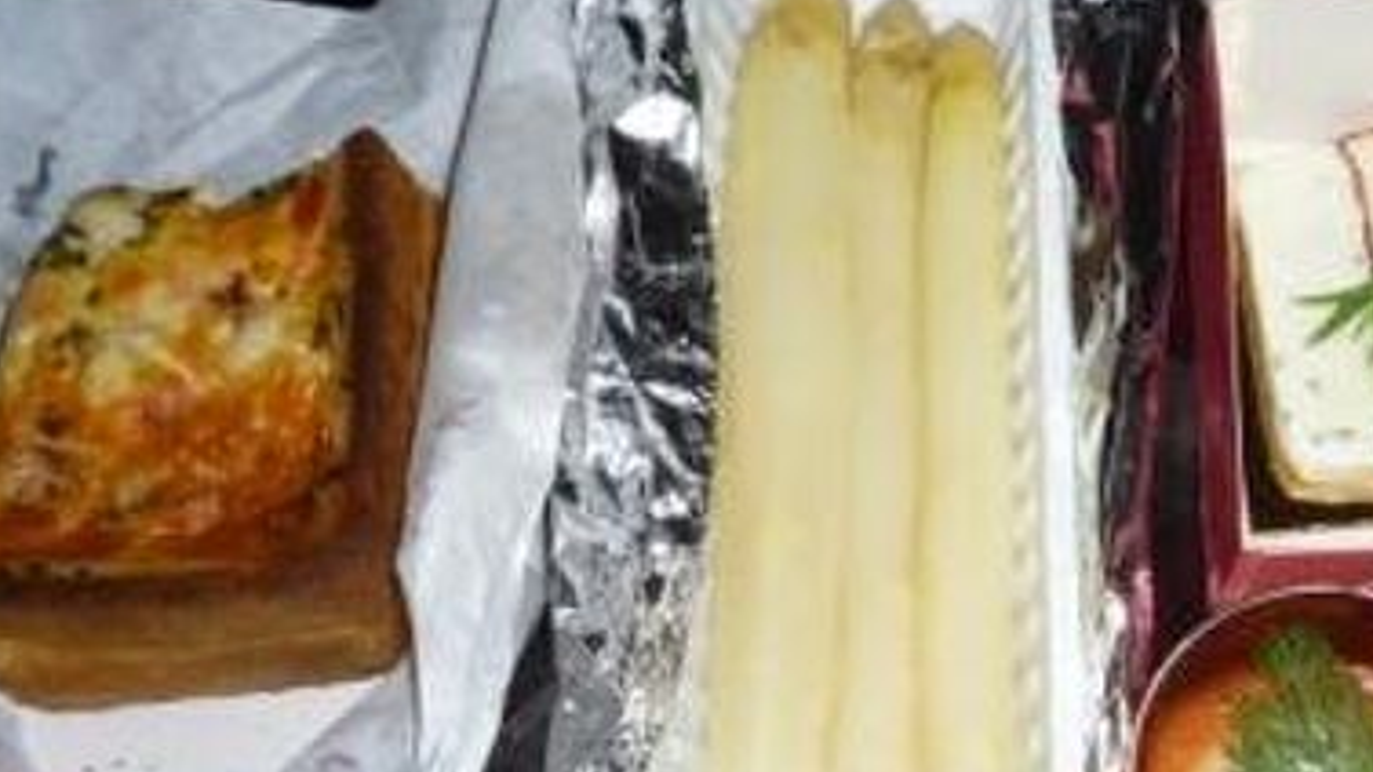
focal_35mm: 47
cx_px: 1031
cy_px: 555
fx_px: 1711
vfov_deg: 25.2
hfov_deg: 42.4
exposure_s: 1/30
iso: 100
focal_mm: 4.4
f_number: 4
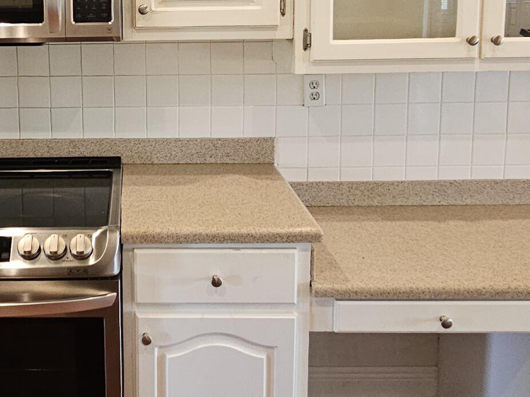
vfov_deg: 33.1
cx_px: 112
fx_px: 643
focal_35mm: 42
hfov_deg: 42.9
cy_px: 63
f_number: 2.2
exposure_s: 1/60
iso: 400
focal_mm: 2.2
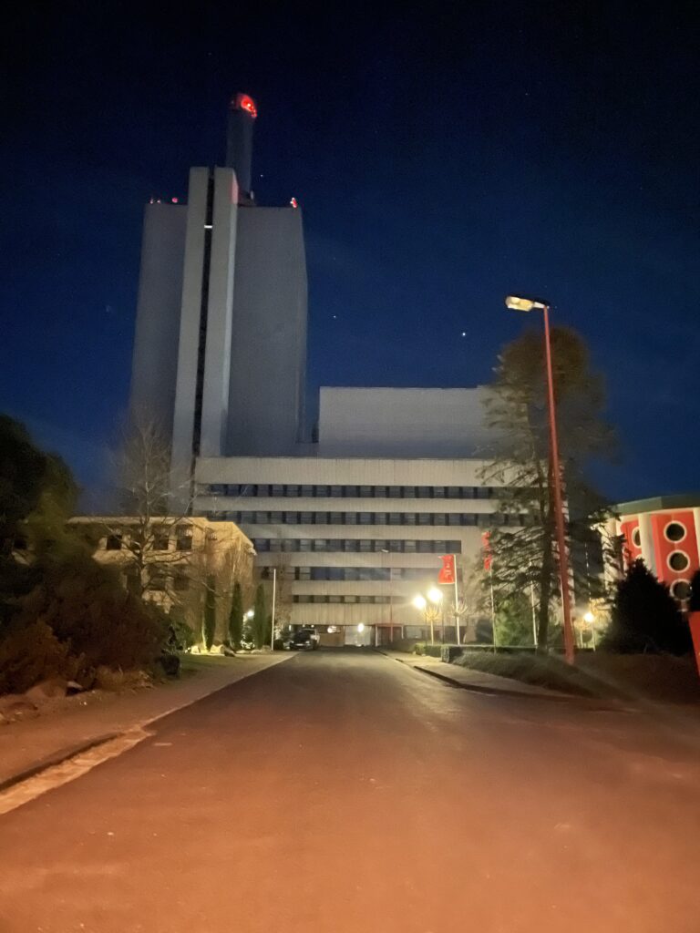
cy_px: 466
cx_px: 350
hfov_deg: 53.1
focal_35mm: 26
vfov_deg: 67.3
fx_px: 701
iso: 4000
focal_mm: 4.2
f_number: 1.6
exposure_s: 1/2
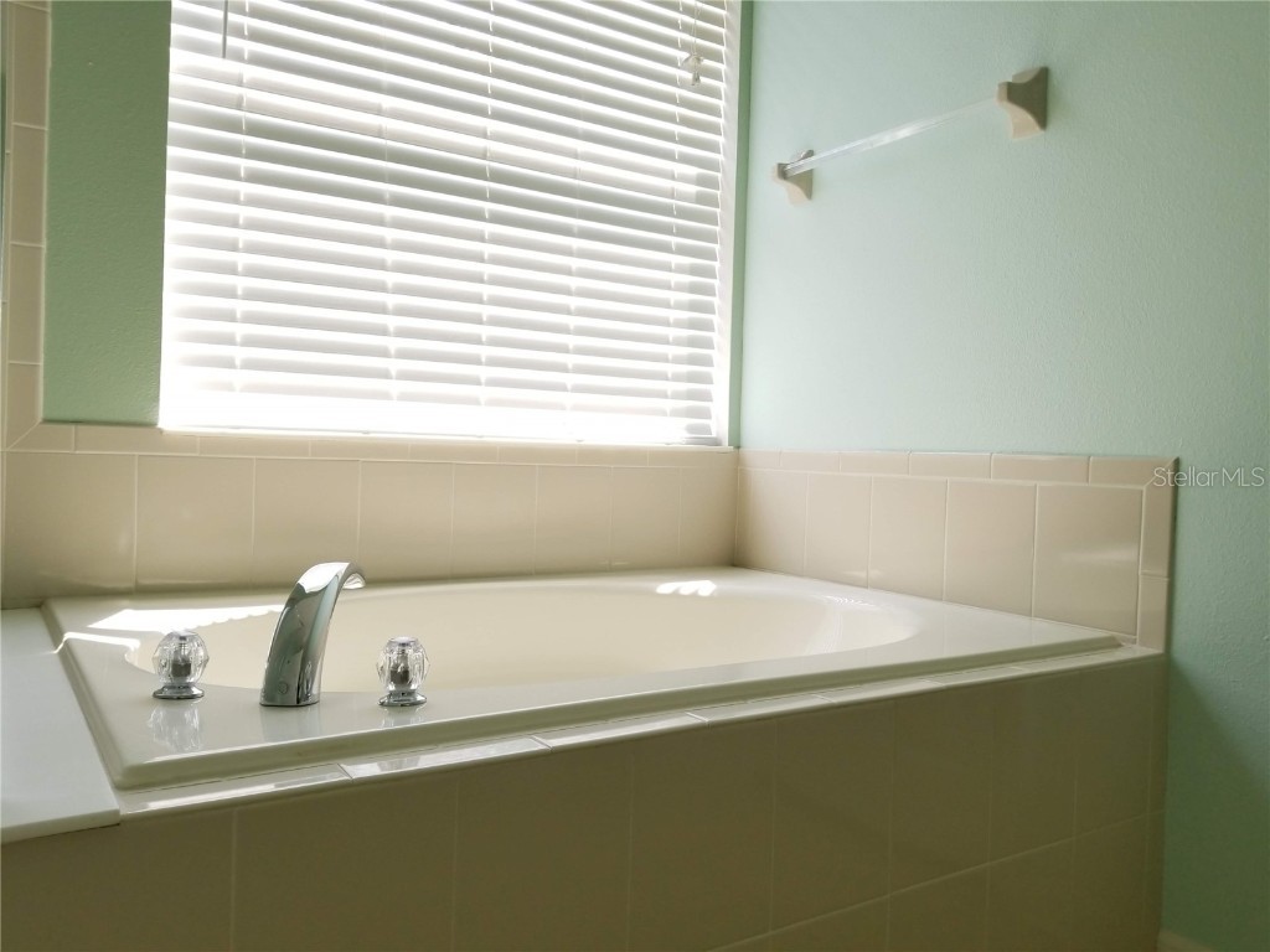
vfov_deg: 53.1
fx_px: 954
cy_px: 476
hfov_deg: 67.3
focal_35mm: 26
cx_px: 635
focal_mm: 4.3
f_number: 1.7
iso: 50
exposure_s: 1/109
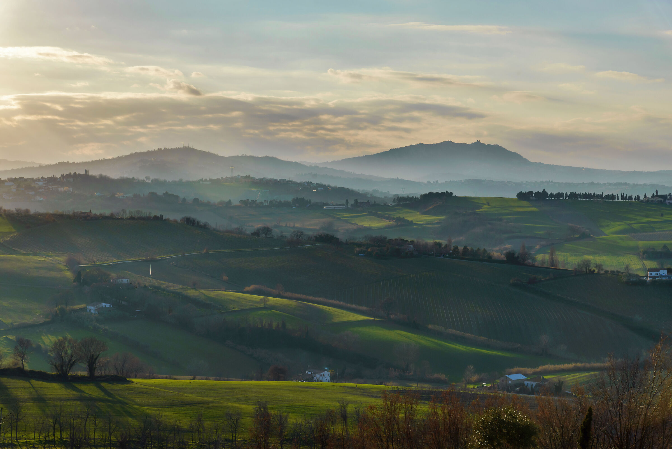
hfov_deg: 30.5
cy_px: 224
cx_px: 336
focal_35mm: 66
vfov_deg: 20.6
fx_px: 1232
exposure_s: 1/800
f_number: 8
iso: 100
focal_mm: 66
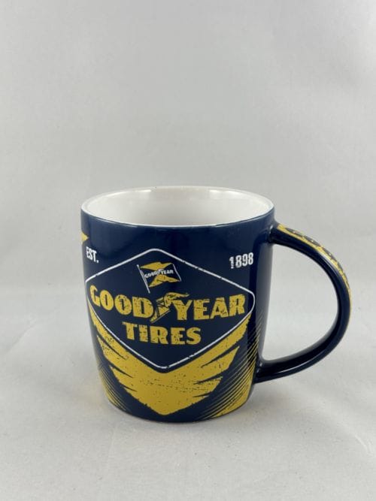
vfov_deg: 39.7
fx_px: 695
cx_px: 188
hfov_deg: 30.3
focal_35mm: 48
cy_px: 250
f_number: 1.78
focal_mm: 6.86
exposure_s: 1/100
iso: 64
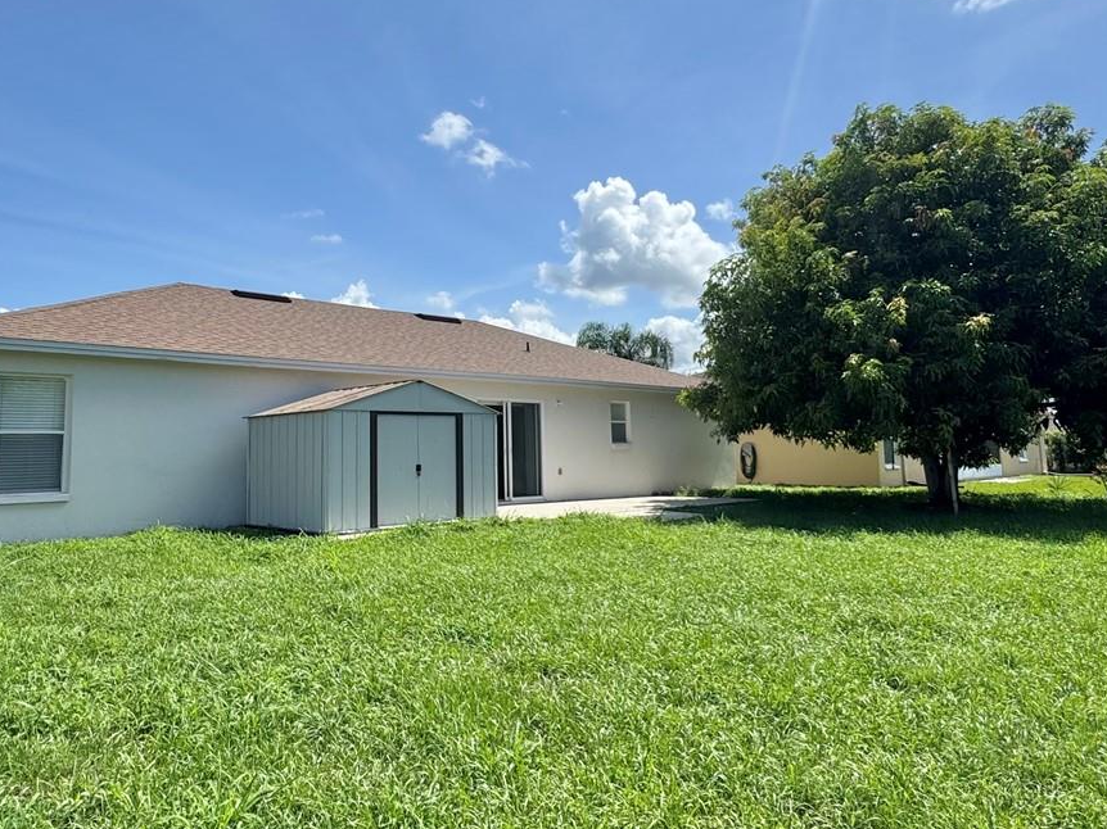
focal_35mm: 26
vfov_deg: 52.9
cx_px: 506
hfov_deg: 67.2
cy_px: 363
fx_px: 831
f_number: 2.2
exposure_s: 1/2208
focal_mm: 2.22
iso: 50
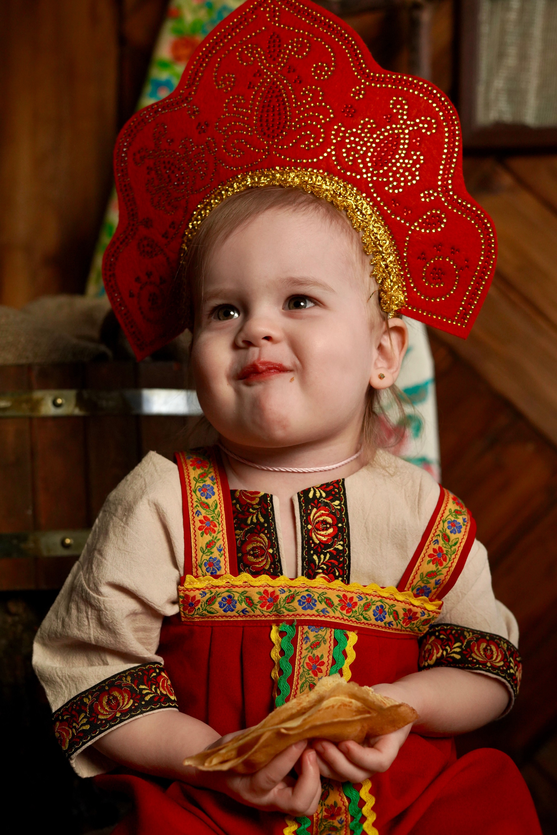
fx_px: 1160
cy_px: 418
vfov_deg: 39.6
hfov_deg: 27.0
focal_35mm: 50
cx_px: 278
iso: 2500
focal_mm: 50
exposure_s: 1/250
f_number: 4.5
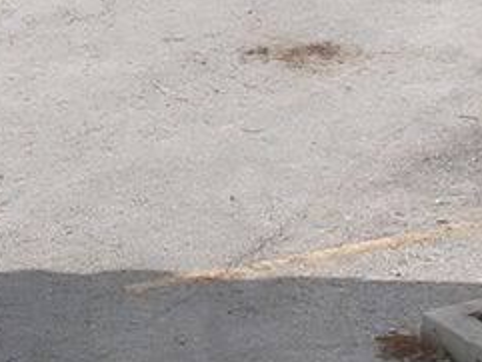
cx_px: -460
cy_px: -290
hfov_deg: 4.0
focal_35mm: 488
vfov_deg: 3.0
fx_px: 6798
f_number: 4.9
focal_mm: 17.4
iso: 50
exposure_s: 1/360
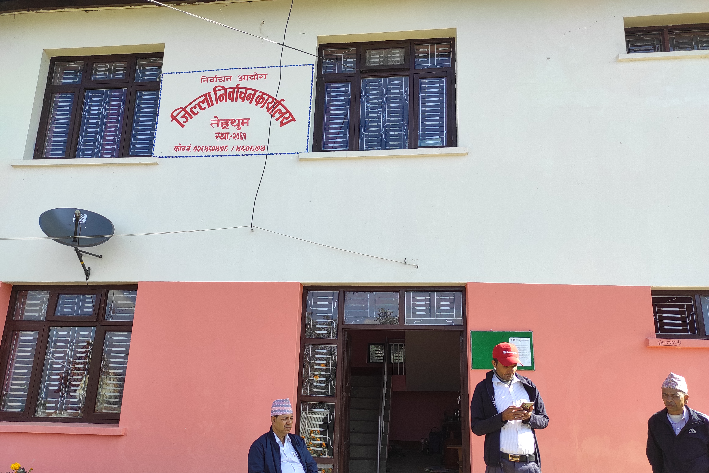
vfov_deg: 49.4
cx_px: 354
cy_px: 265
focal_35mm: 26
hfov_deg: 69.4
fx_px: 512
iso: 100
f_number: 1.89
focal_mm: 5.43
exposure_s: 1/383
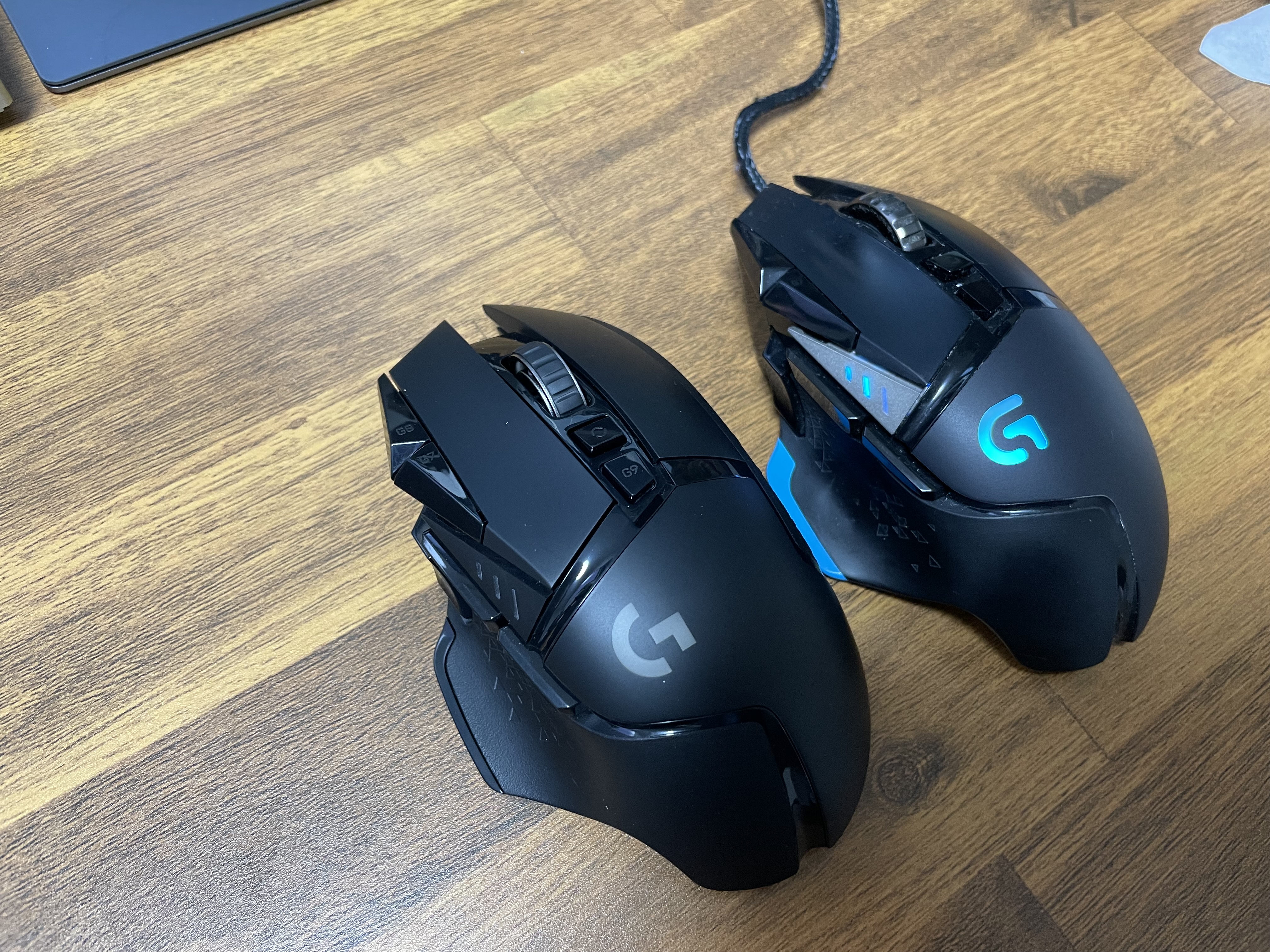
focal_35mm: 26
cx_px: 635
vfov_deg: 53.1
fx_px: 954
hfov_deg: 67.3
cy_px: 476
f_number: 1.6
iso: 200
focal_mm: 4.2
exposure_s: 1/58
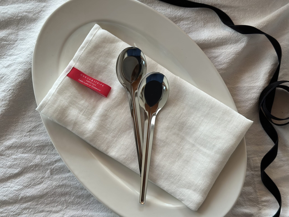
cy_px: 108
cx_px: 144
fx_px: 401
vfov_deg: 30.3
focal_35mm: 48
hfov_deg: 39.7
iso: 125
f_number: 1.78
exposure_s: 1/93
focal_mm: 6.86
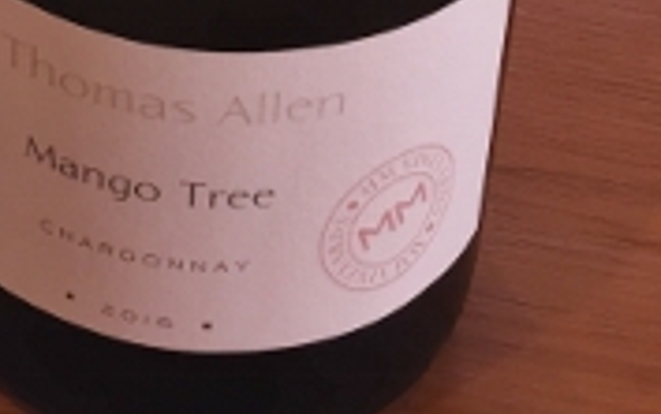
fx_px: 2038
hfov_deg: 18.0
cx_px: 19
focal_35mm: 113
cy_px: -414
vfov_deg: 10.6
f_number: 2.2
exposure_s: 1/120
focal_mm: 4.15
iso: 50
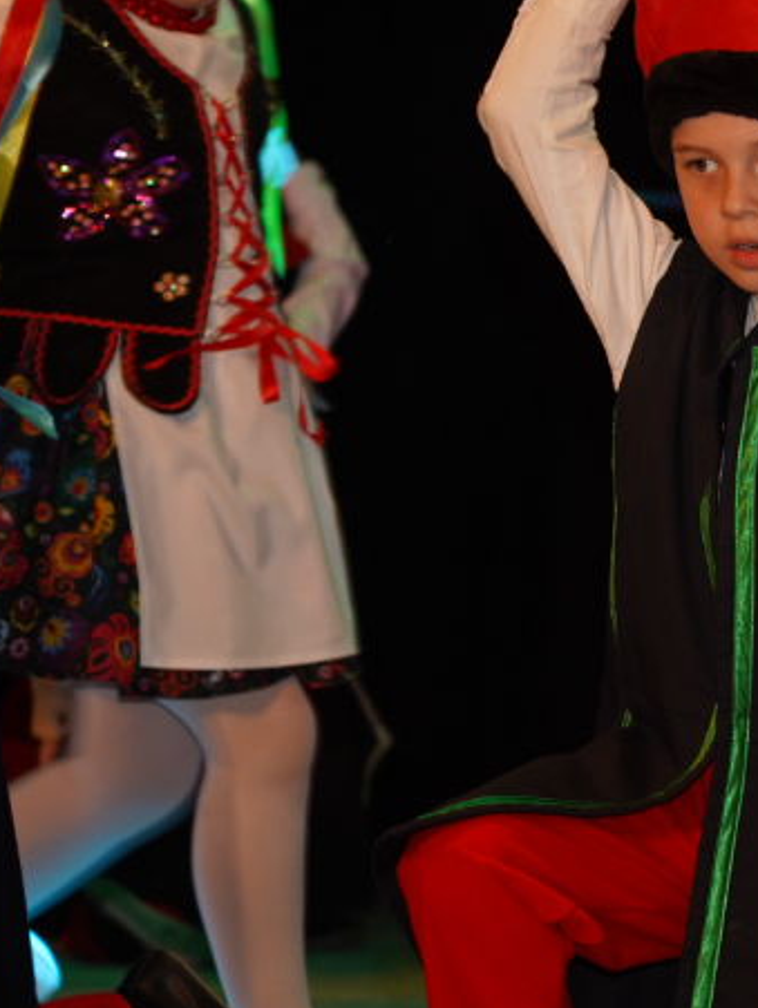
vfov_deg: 6.9
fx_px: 8397
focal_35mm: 288
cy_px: 622
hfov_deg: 5.1
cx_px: 1313
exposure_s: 1/100
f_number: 4
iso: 640
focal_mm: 104
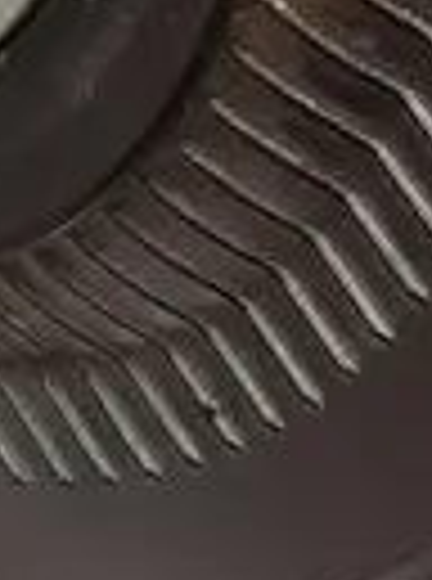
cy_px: -117
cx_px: -468
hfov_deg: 7.1
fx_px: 3328
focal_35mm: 199
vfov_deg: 9.8
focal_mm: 7
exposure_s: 1/100
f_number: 1.8
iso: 320
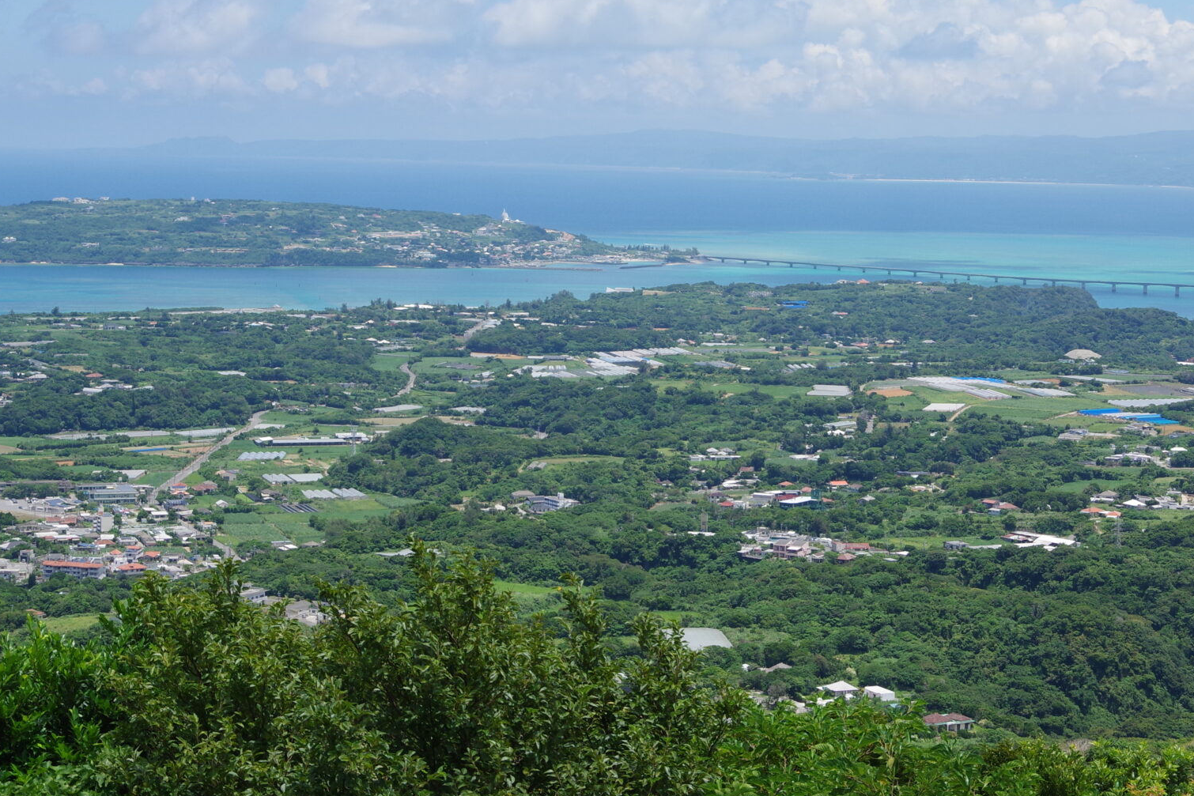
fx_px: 2587
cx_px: 634
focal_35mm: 78
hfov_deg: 26.0
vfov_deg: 17.4
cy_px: 253
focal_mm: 31
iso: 200
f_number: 9
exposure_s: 1/320
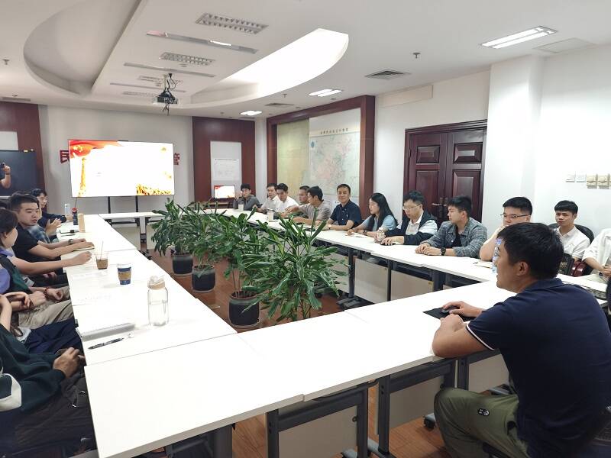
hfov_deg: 73.9
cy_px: 229
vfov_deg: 58.9
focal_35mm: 23
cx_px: 306
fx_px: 406
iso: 640
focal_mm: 6.55
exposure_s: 1/50
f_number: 1.6
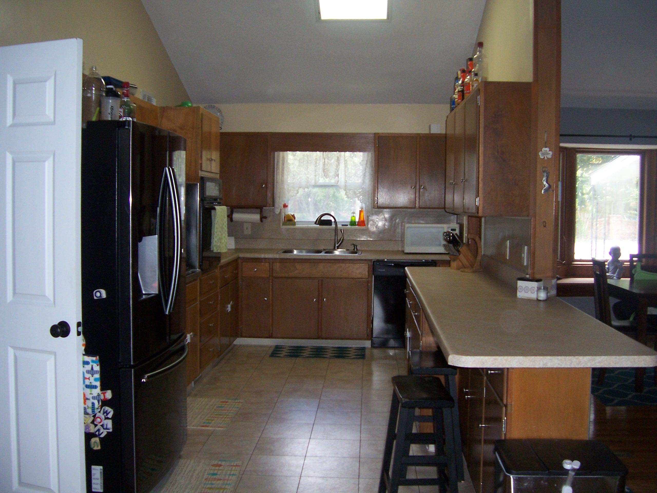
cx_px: 328
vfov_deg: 39.7
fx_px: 683
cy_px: 246
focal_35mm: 36
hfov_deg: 51.4
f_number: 3
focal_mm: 6
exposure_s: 1/60
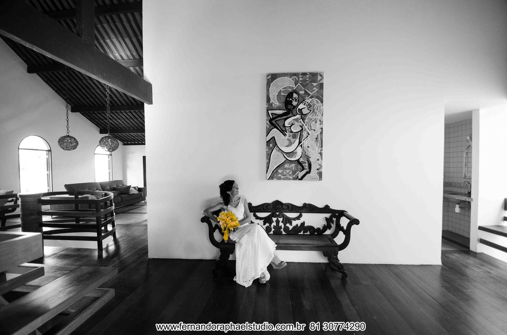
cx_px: 254
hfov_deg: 100.5
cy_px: 168
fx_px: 211
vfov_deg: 77.0
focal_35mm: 15
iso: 1000
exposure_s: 1/160
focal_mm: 10
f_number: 3.5
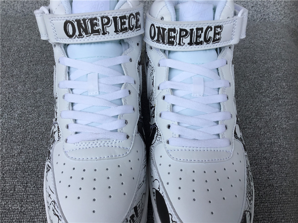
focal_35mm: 31
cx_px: 149
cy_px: 112
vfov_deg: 45.4
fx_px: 267
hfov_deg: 58.4
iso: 25
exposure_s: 1/353
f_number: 2.4
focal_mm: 3.3
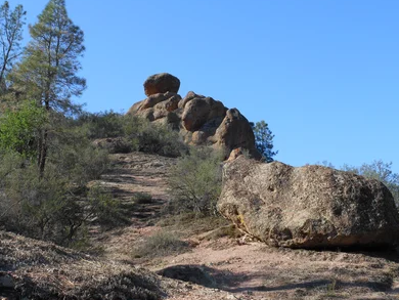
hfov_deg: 39.6
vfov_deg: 30.3
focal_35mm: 48
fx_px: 554
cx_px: 205
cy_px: 144
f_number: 4.3
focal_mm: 6.9
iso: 80
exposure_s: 1/320
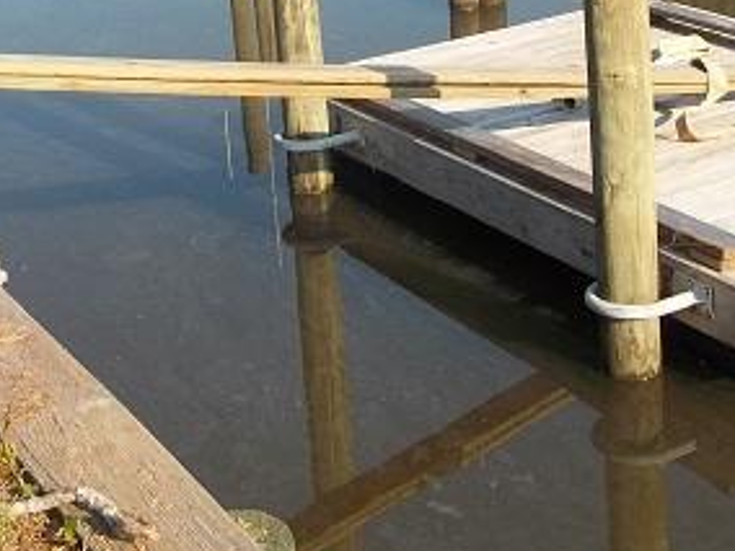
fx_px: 1677
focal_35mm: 79
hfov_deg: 24.7
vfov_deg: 18.1
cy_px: -17
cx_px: 401
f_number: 8.8
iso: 80
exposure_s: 1/100
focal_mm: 5.7
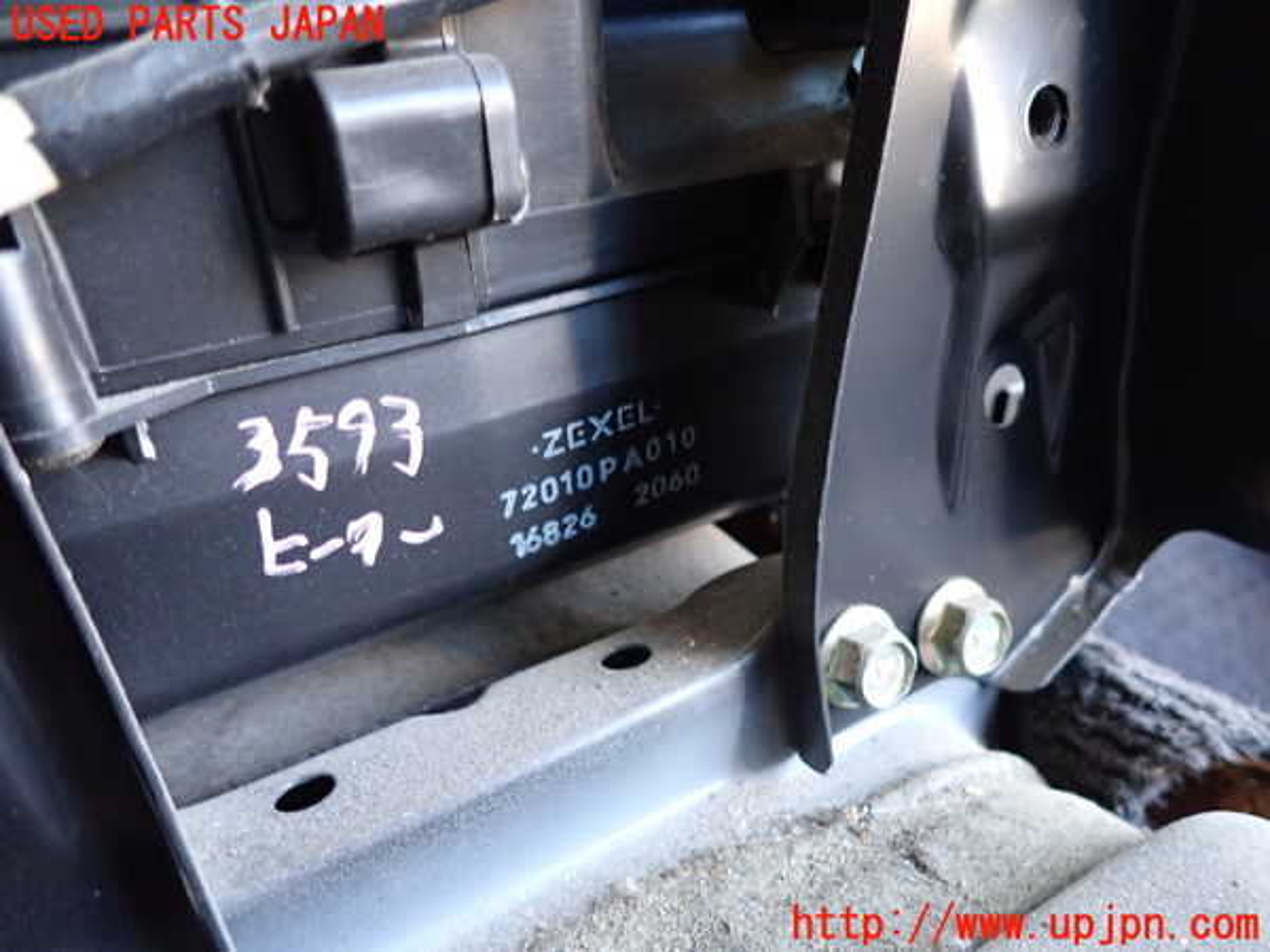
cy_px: 476
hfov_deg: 69.4
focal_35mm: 25
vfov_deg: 54.9
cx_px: 635
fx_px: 917
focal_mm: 4.5
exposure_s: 1/30
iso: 500
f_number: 2
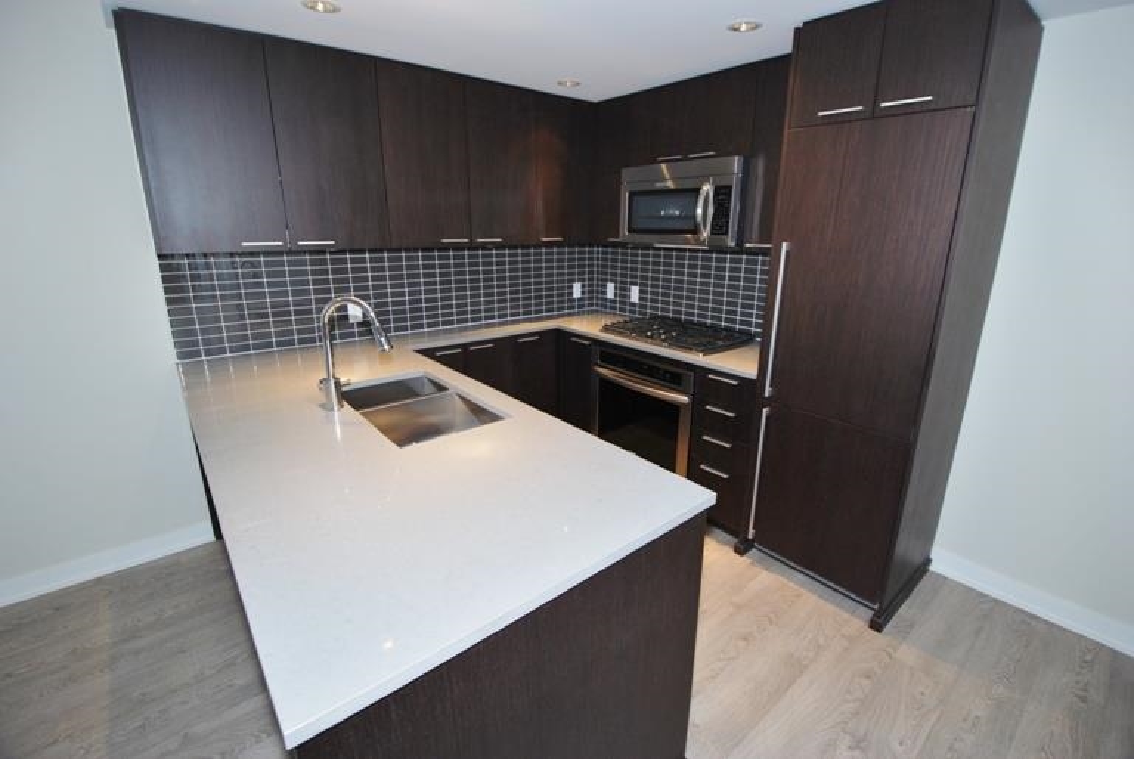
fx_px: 473
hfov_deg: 100.3
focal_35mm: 15
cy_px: 380
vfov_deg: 77.5
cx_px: 567
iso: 200
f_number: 4
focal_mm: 10
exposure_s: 1/60
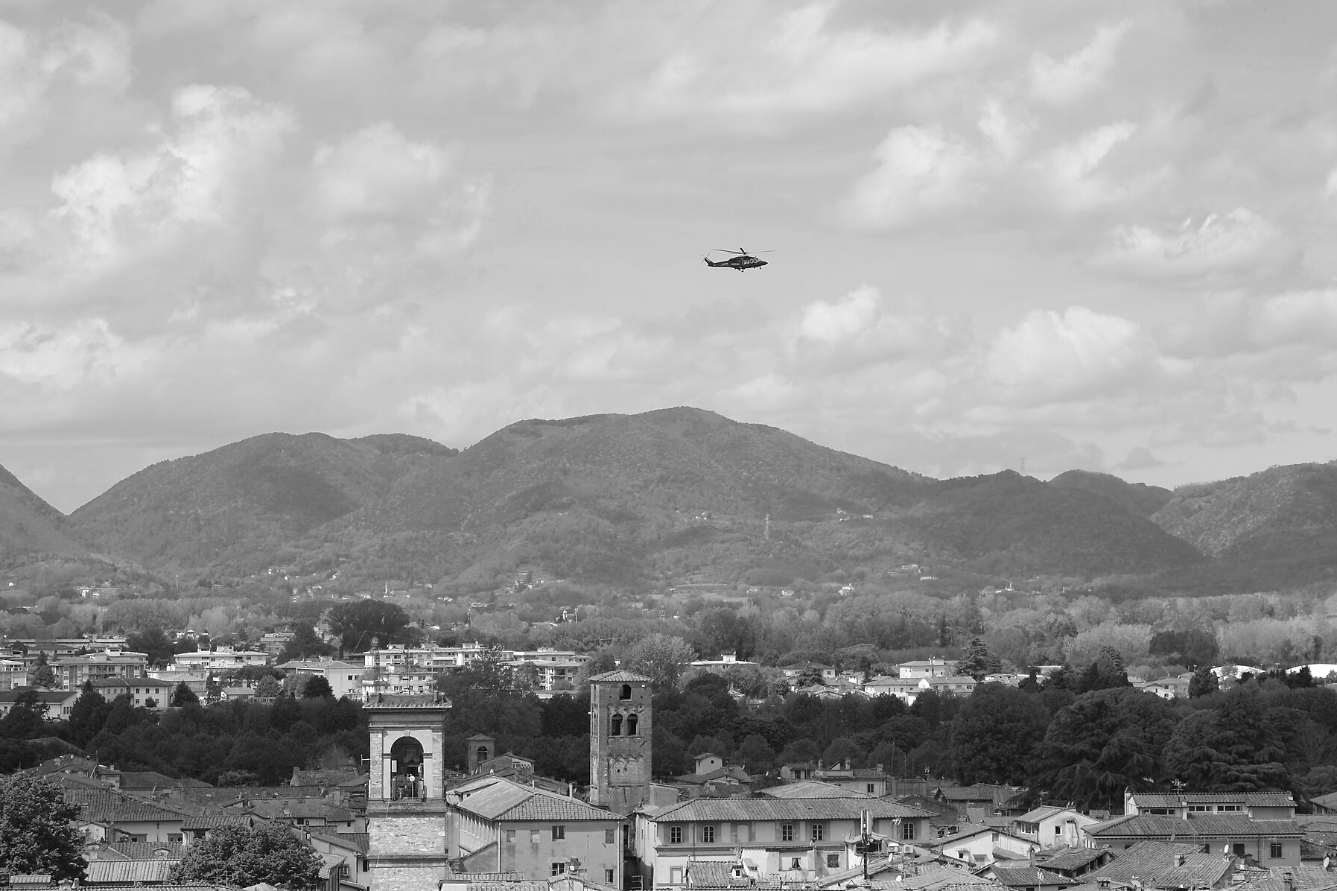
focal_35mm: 111
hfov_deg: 18.4
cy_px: 428
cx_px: 716
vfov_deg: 12.3
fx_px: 4121
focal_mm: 55
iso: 250
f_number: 4
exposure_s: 1/2000
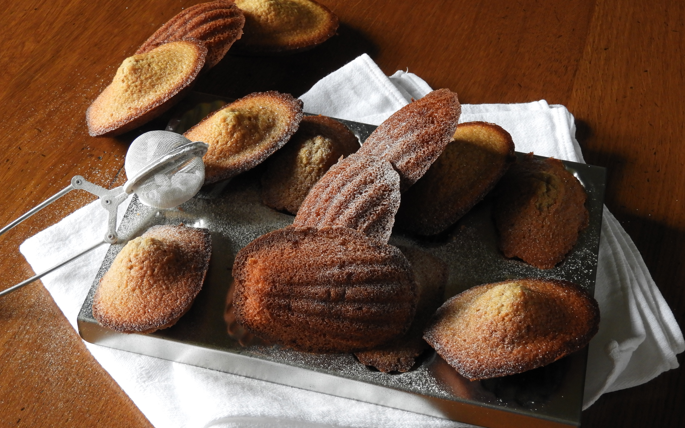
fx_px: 1195
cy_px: 228
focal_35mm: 64
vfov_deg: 20.3
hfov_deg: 32.0
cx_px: 341
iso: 400
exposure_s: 1/15
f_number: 4.2
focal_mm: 10.7
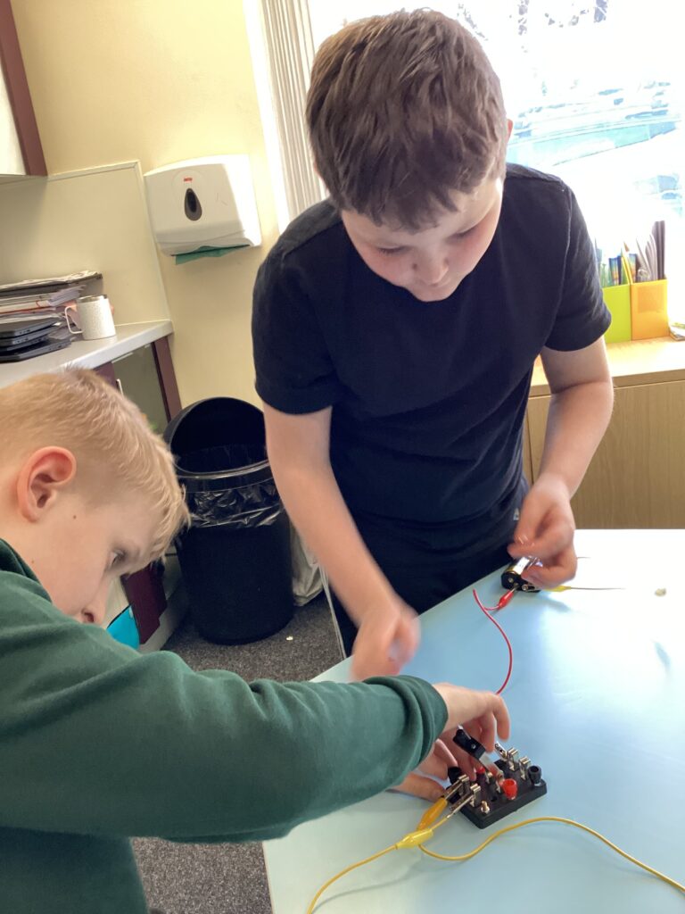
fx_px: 818
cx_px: 342
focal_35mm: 31
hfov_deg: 45.4
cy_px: 457
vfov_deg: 58.4
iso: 100
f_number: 2.4
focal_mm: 3.3
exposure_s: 1/50
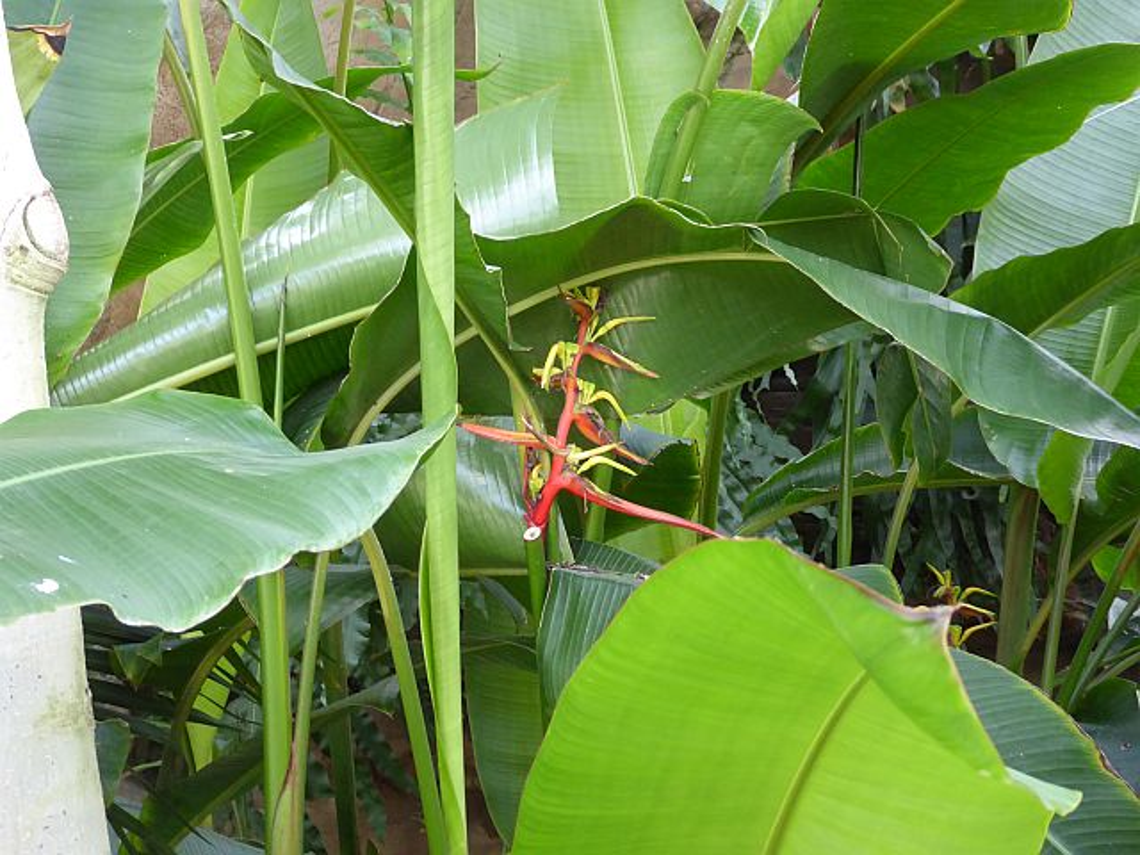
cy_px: 428
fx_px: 2141
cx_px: 570
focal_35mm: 65
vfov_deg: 22.6
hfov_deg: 29.8
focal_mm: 11.7
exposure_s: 1/30
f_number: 4.4
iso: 400
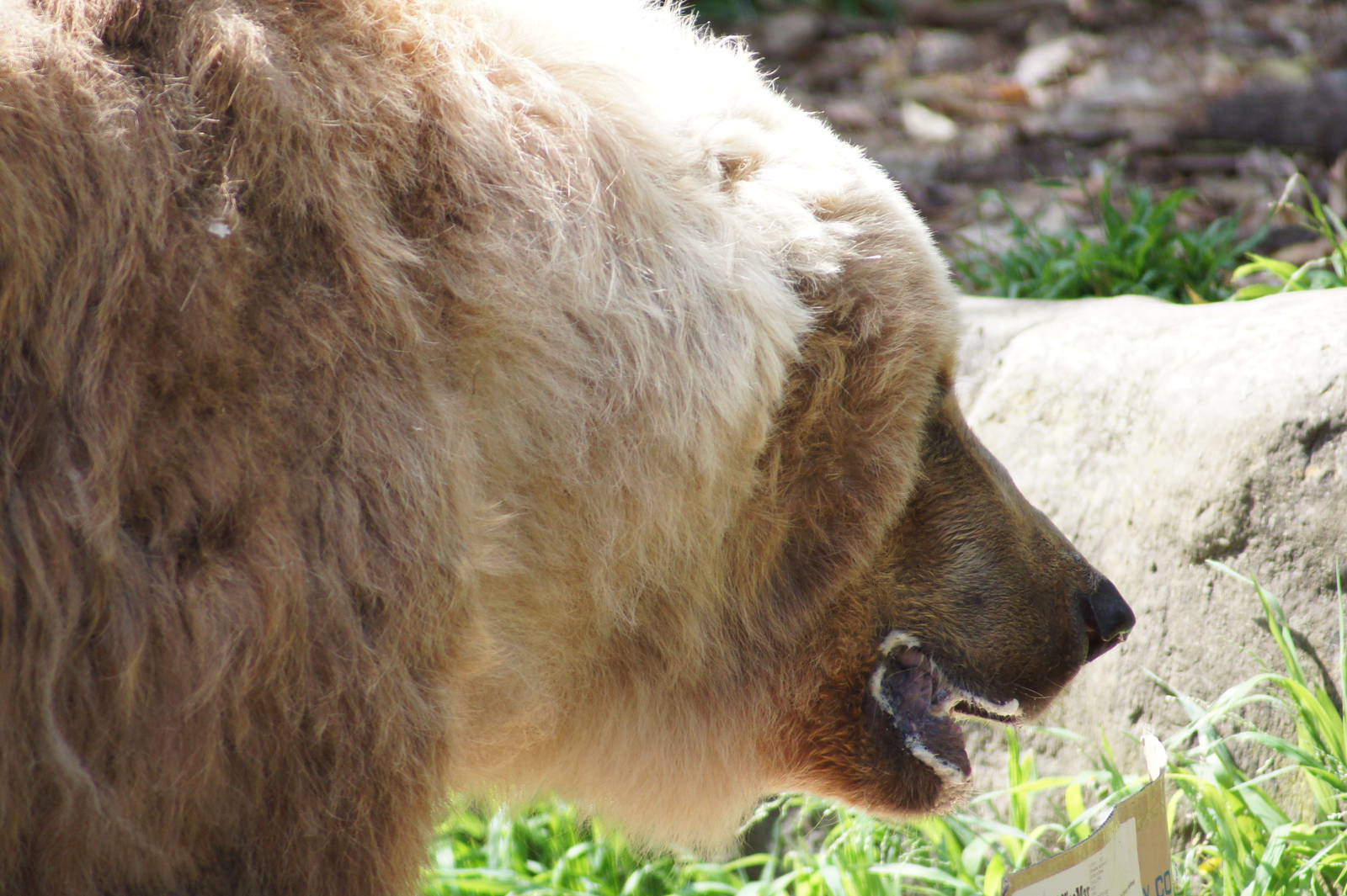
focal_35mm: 375
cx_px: 674
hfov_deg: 5.5
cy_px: 448
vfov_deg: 3.7
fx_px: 14023
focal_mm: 250
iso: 640
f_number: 5.6
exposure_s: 1/400
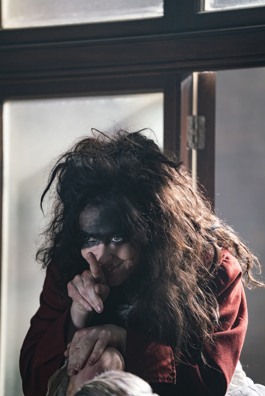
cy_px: 198
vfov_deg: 10.3
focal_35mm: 200
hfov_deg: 6.9
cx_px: 132
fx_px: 2207
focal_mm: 200
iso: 2000
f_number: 2.8
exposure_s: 1/250
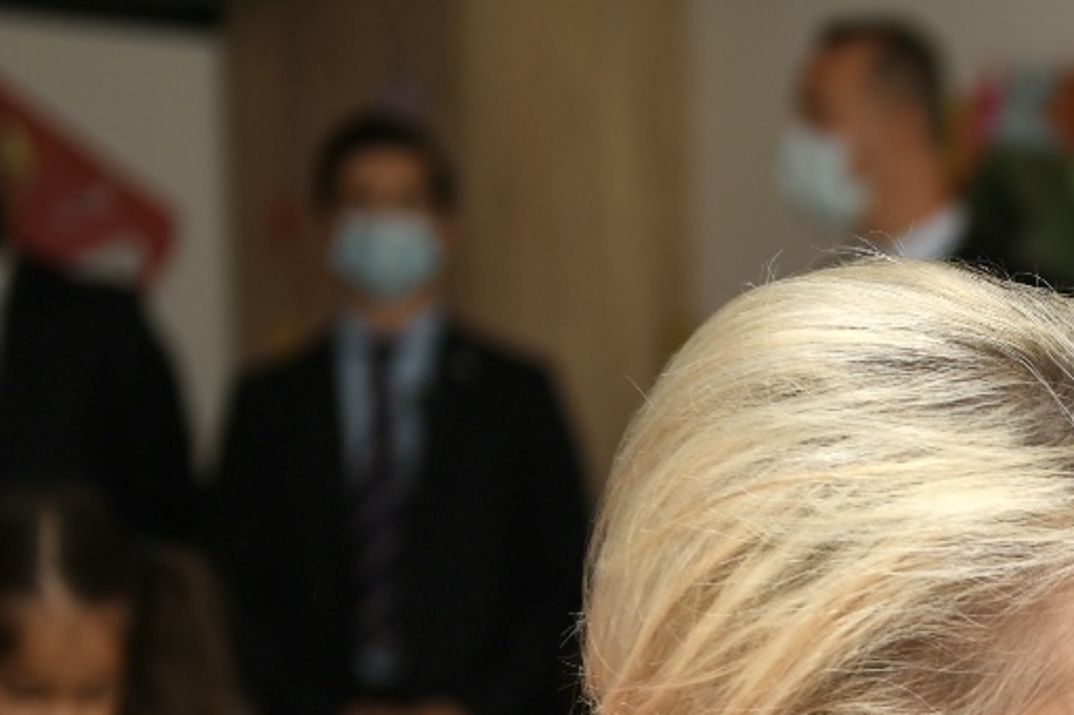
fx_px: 3966
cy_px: 1103
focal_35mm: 133
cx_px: 1349
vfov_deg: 10.0
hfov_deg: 14.8
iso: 100
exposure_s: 1/100
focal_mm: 42
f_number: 3.5
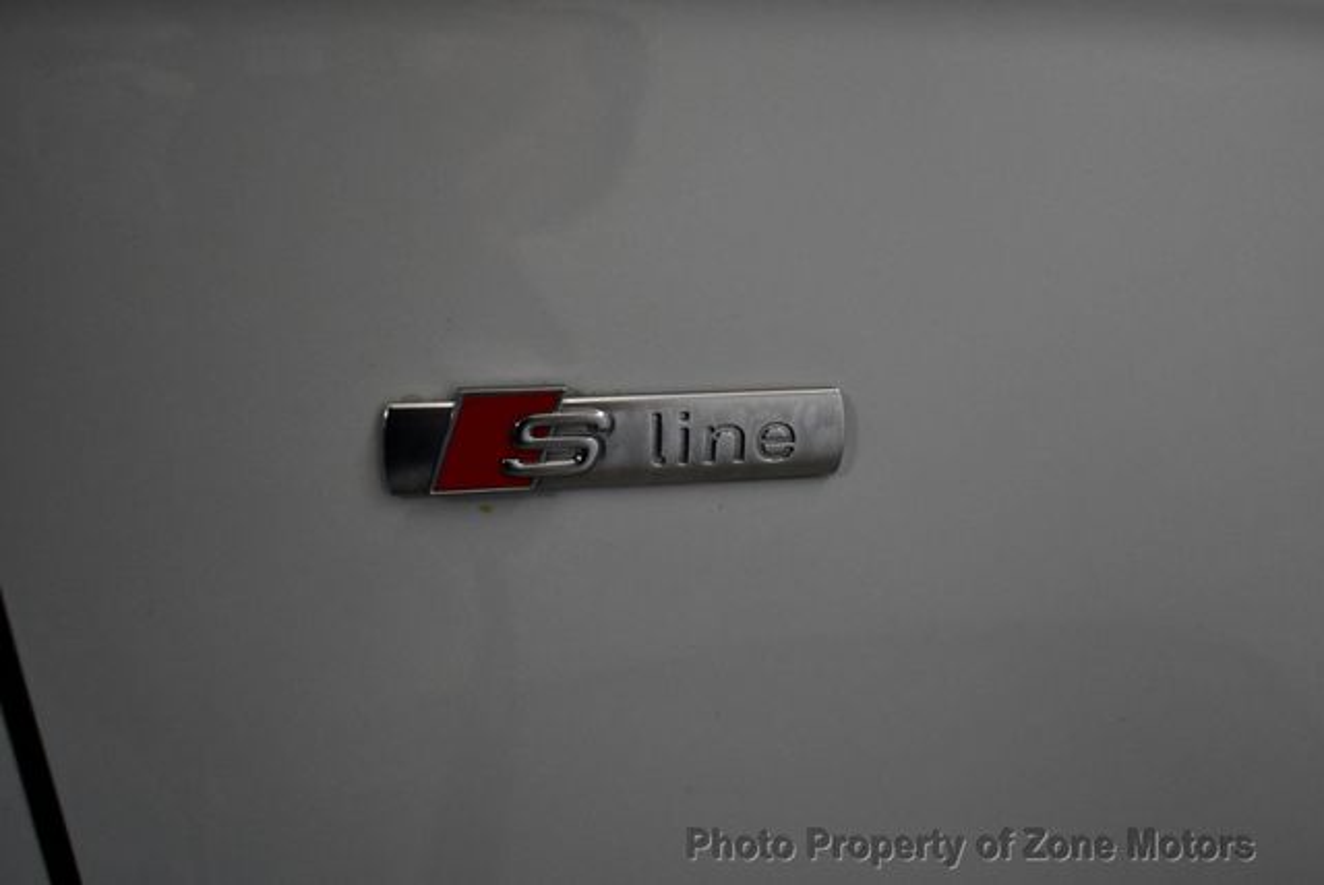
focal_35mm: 36
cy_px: 442
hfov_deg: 53.1
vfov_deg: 36.9
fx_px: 1325
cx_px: 662
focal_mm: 18
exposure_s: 1/200
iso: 800
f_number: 3.5
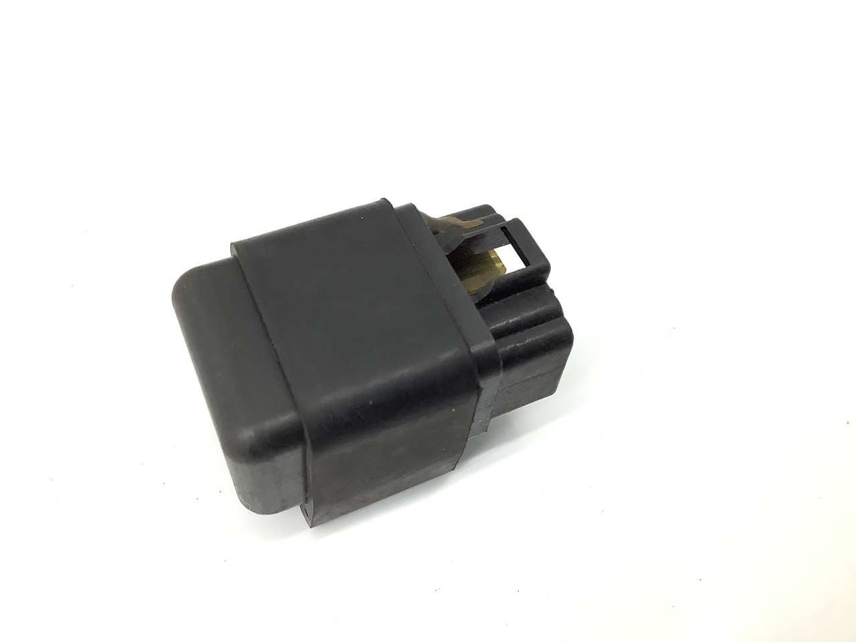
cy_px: 321
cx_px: 428
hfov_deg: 58.4
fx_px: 767
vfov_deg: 45.4
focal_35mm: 31
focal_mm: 3.3
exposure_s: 1/120
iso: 80
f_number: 2.4
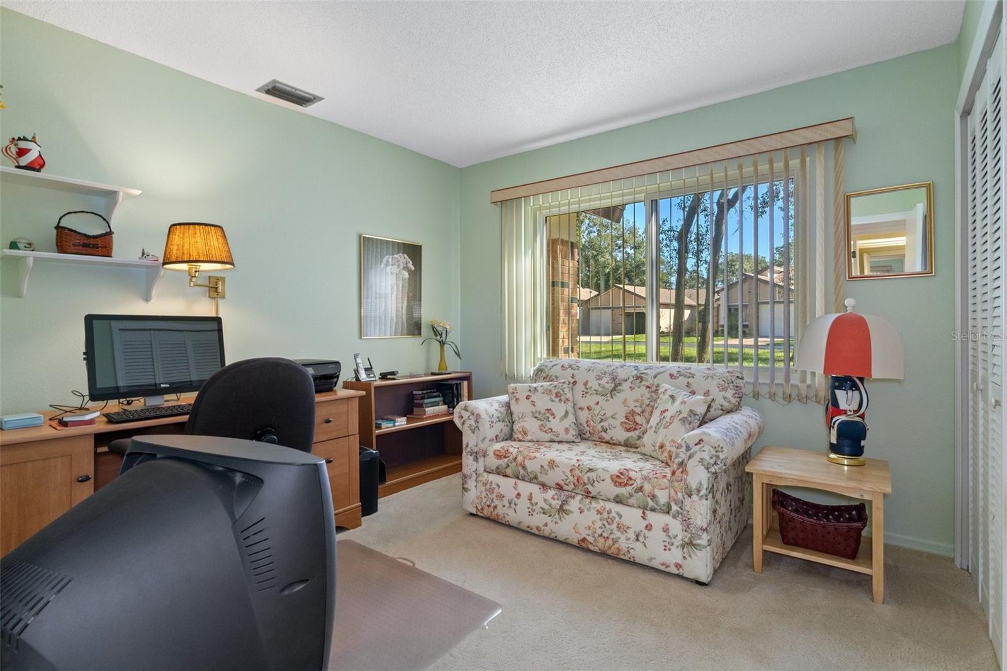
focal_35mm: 18
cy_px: 336
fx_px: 503
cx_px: 504
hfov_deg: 90.0
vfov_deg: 67.4
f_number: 8
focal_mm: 12
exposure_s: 1/2.5
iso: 640
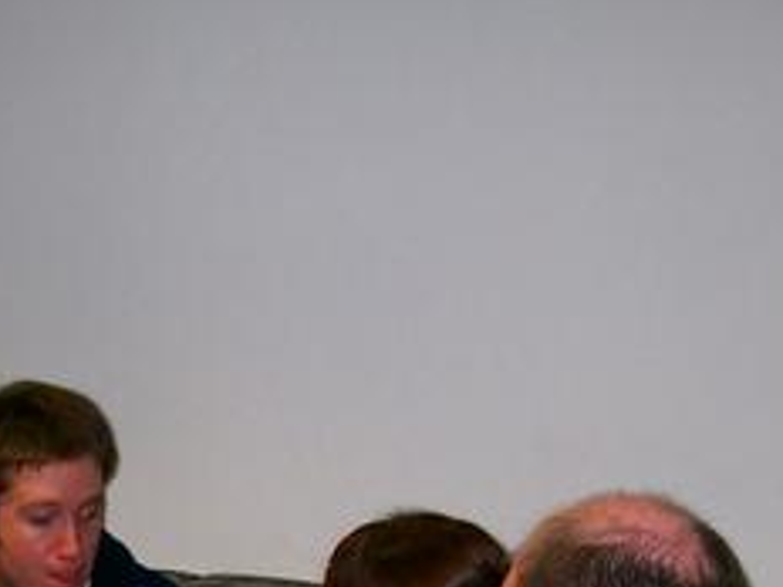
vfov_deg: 14.0
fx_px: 2307
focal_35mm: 102
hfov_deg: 18.9
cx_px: 68
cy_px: 749
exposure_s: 1/60
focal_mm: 7.6
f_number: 2.6
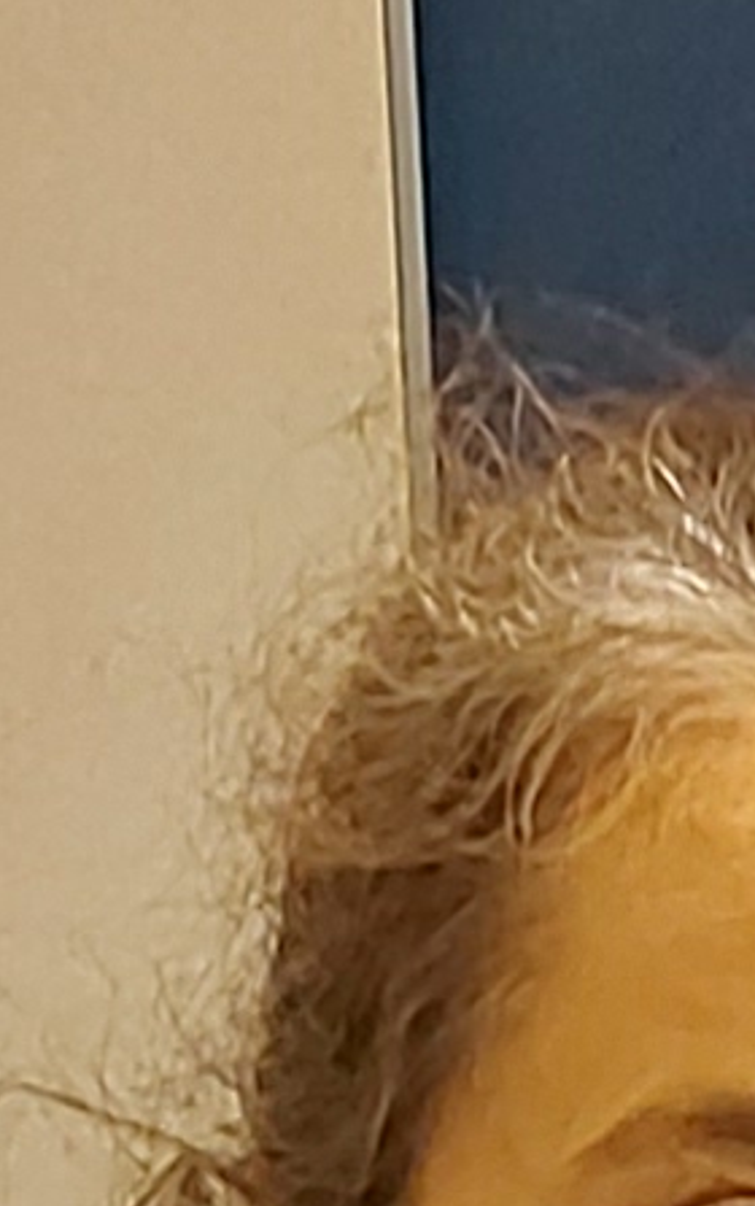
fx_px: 8645
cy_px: 2504
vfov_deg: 7.6
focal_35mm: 263
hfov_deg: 4.5
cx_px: 3365
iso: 200
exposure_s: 1/33
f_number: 1.8
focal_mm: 5.23
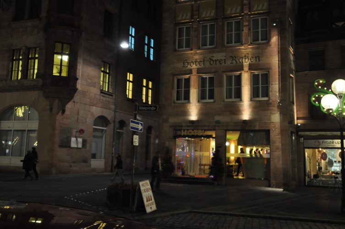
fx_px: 345
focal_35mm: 36
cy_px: 114
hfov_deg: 53.2
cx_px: 172
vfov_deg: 36.8
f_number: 2.8
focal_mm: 24
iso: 1400
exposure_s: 1/30
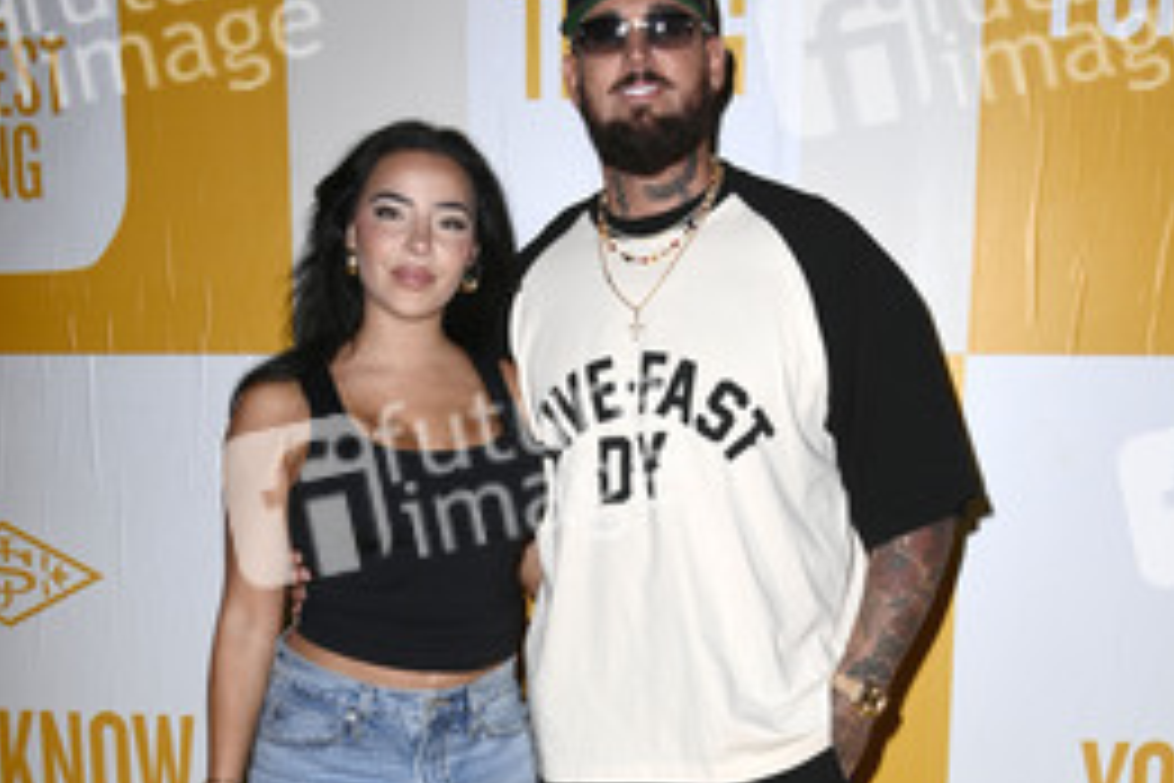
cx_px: 580
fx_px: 1598
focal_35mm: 49
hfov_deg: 40.3
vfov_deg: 26.6
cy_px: 706
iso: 1000
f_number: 5.6
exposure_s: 1/100
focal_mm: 32
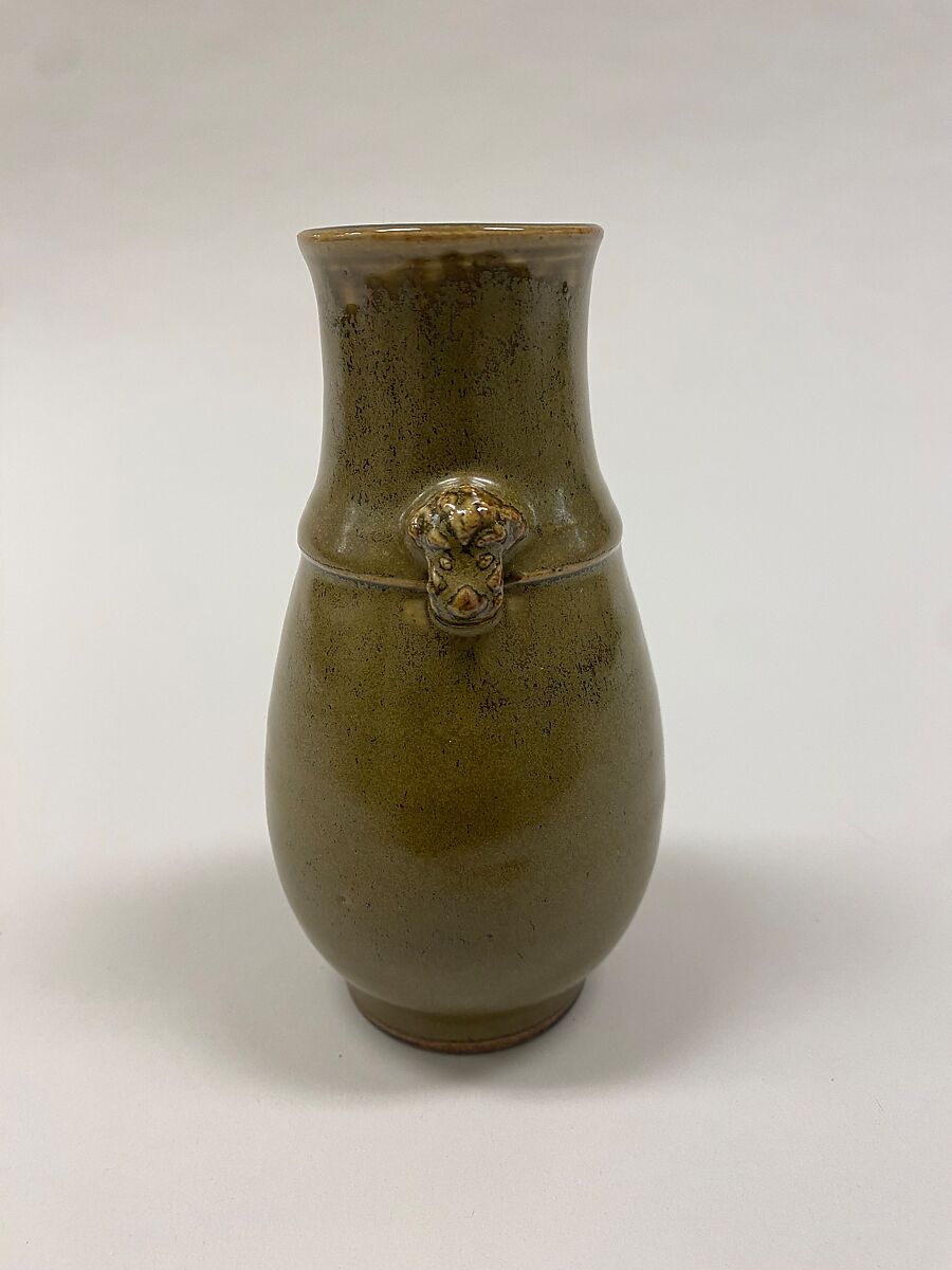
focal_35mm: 26
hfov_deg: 53.1
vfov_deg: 67.3
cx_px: 476
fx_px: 953
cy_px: 635
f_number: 1.8
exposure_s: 1/60
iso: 125
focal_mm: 4.25
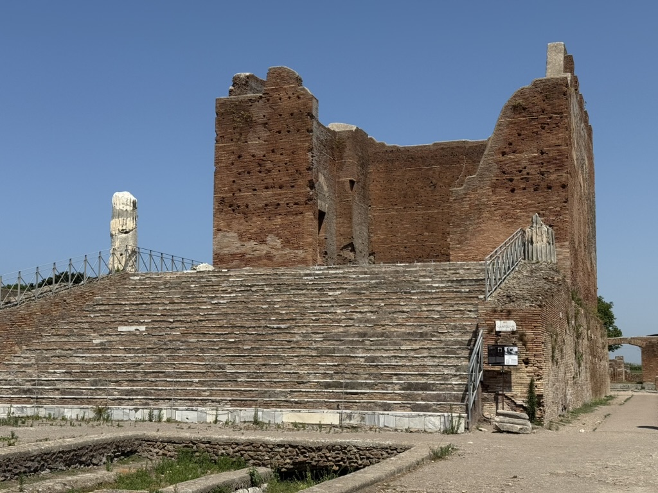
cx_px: 329
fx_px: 912
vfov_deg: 30.3
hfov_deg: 39.7
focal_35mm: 48
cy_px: 246
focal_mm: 6.76
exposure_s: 1/7874
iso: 64
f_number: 1.78
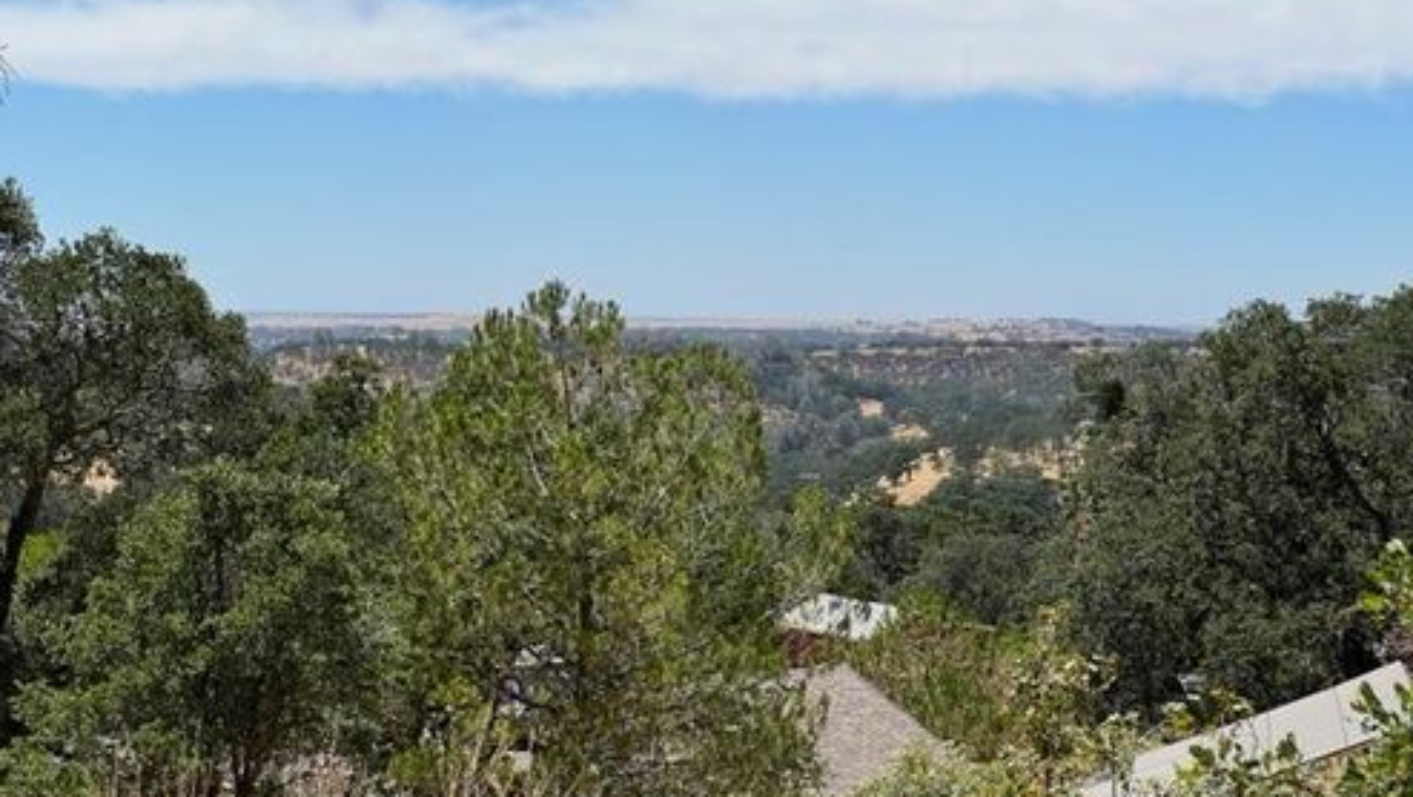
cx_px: 705
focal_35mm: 85
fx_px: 3187
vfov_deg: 14.2
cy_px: 277
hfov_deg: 25.0
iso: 32
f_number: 2.8
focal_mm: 9
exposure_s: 1/1206
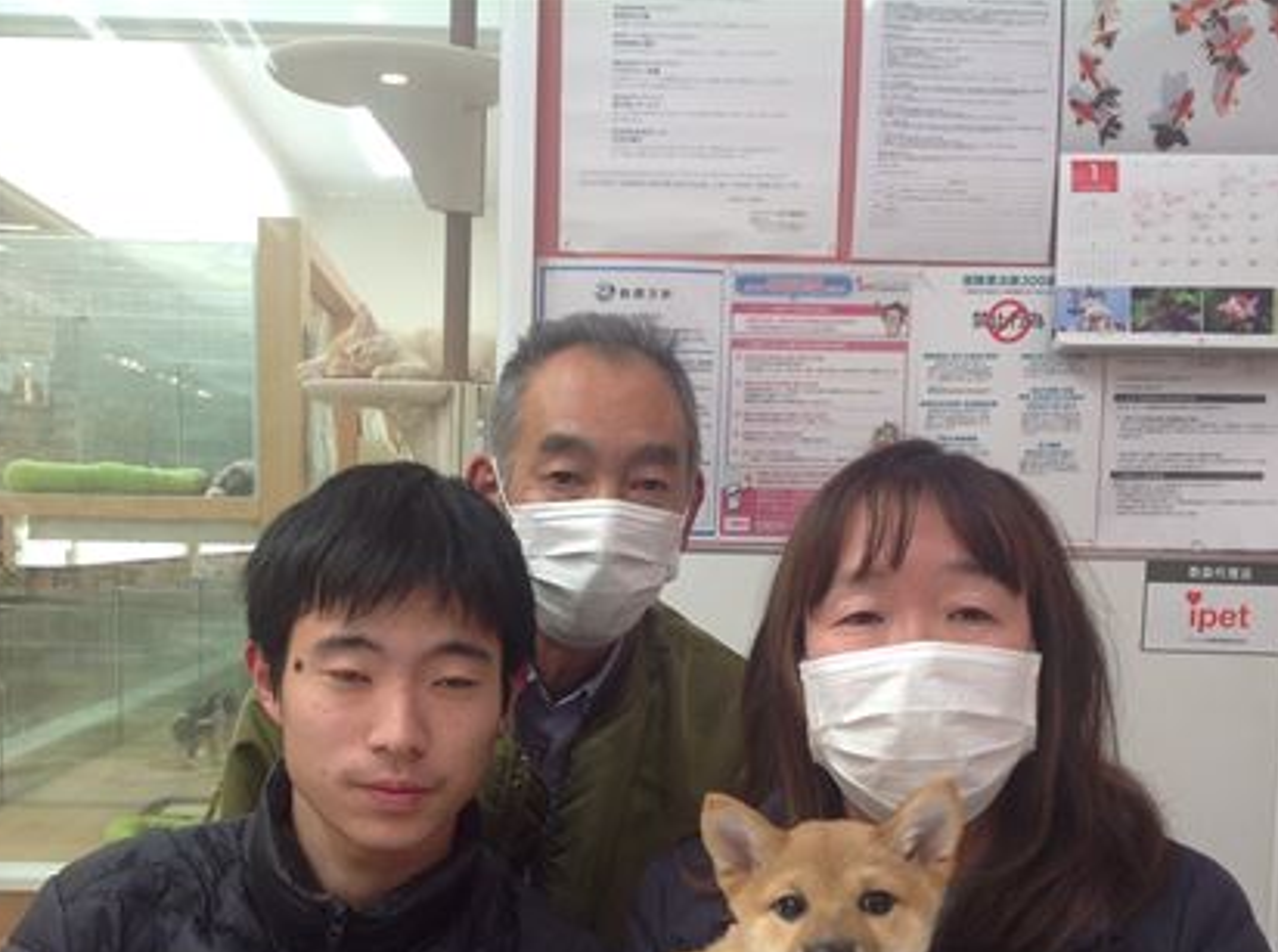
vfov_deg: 28.1
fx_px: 1879
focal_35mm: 51
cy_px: 688
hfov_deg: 37.5
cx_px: 583
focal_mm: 4.28
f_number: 2.4
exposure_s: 1/30
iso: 50
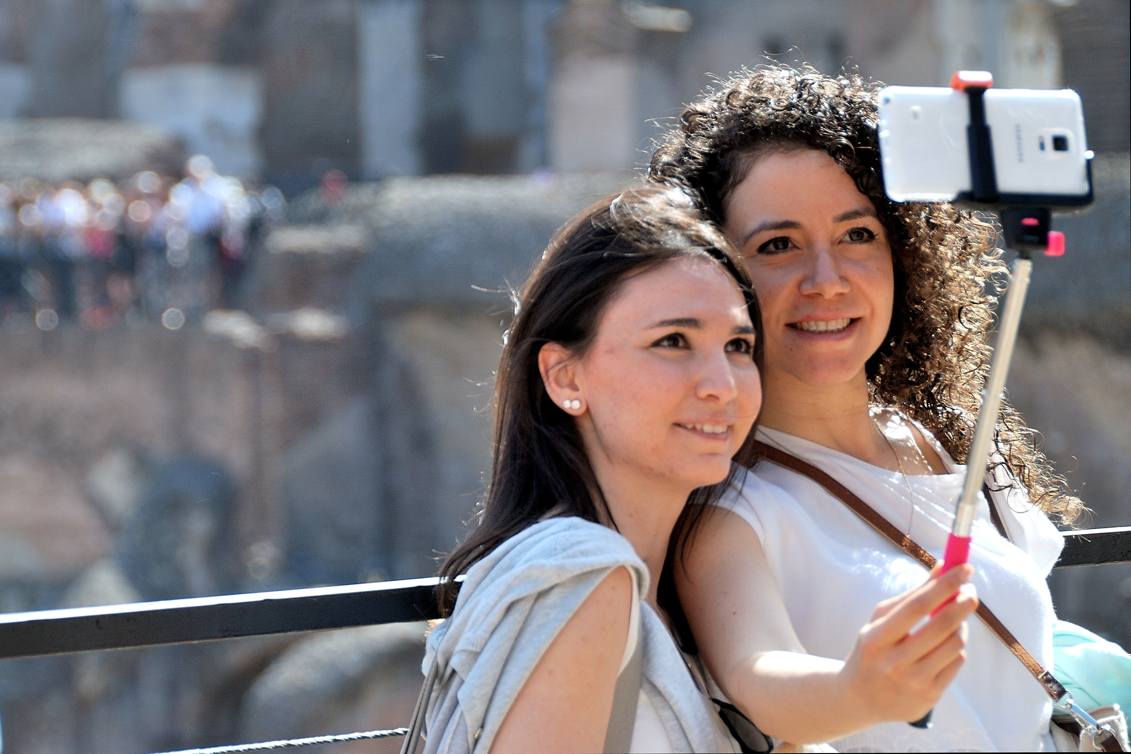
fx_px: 7068
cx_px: 566
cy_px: 377
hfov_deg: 9.1
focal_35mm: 225
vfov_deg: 6.1
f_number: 6.7
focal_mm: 150
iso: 100
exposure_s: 1/125
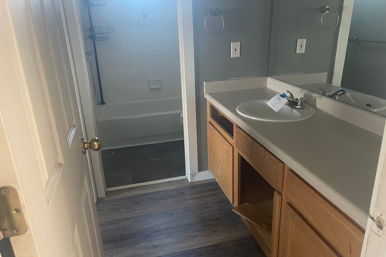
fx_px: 289
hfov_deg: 67.4
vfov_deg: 47.9
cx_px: 200
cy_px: 135
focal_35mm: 27
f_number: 1.6
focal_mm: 5.1
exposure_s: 1/60
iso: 400
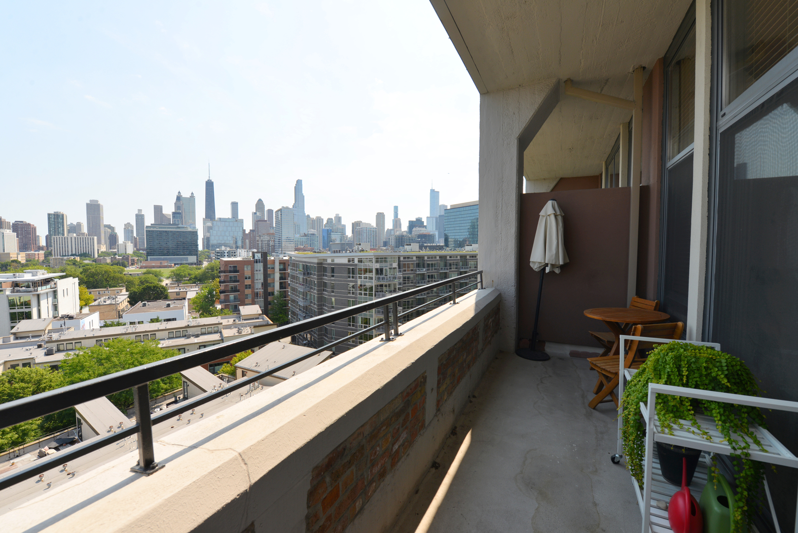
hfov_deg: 104.2
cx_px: 399
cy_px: 266
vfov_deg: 81.3
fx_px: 310
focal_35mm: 14
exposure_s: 1/200
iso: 100
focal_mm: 14
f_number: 9
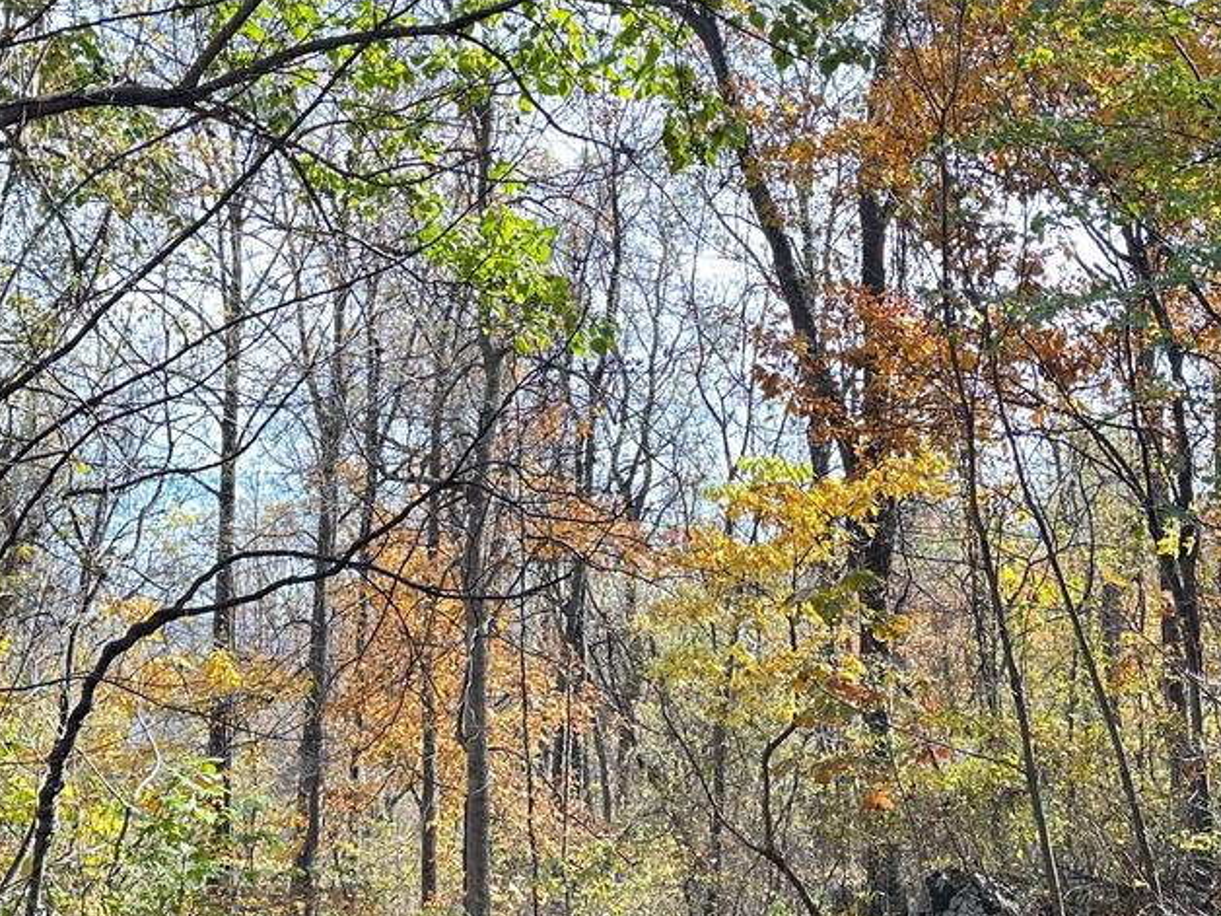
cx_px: 576
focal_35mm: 55
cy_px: 383
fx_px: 1940
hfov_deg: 34.9
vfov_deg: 26.5
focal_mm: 6.86
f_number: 1.78
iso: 80
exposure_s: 1/383
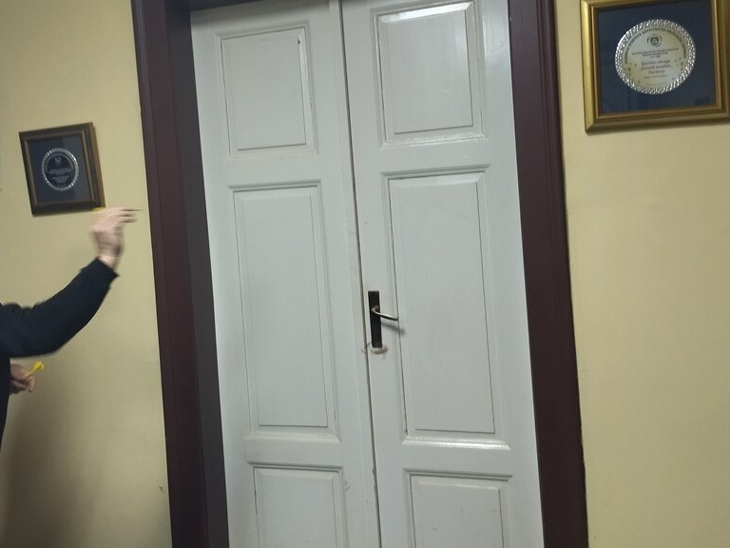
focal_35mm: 36
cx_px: 333
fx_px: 759
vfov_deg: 39.5
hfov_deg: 51.3
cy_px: 213
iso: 450
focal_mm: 4.74
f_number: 1.79
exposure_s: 1/33
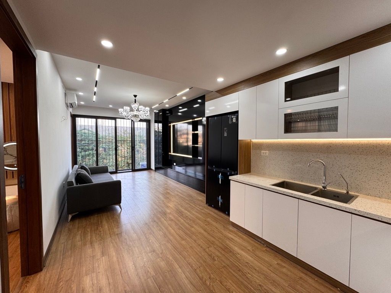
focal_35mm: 14
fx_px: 158
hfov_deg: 102.1
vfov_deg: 85.7
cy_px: 146
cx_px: 196
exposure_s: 1/100
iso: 80
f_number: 2.2
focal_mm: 2.22
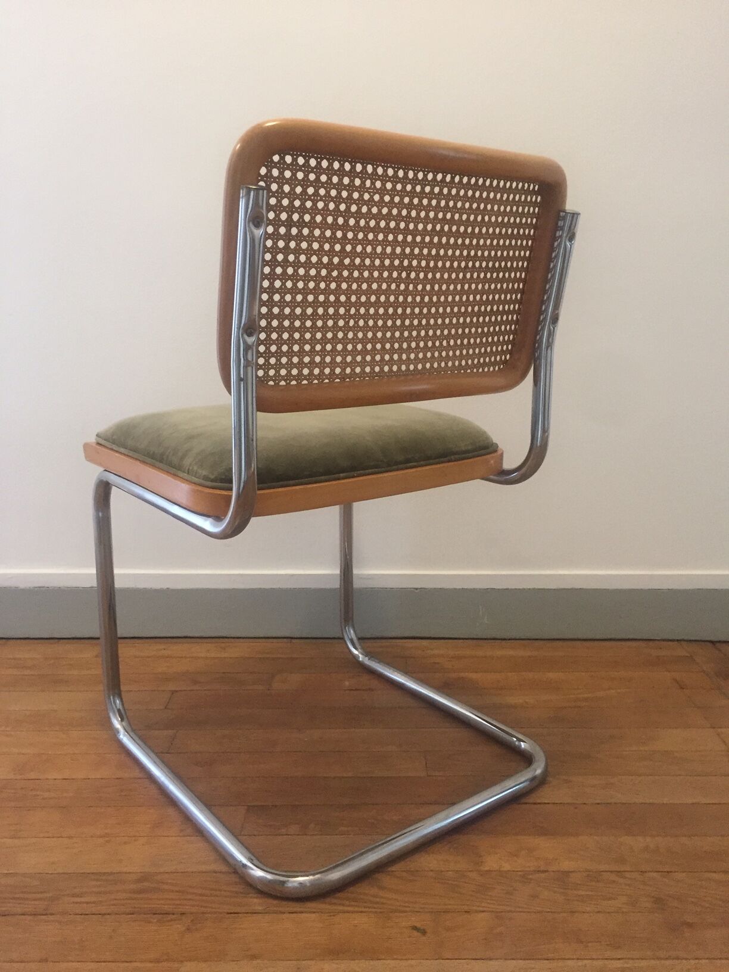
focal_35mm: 29
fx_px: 814
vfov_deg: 61.7
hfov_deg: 48.2
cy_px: 486
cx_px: 364
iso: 250
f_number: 2.2
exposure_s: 1/33
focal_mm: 4.15
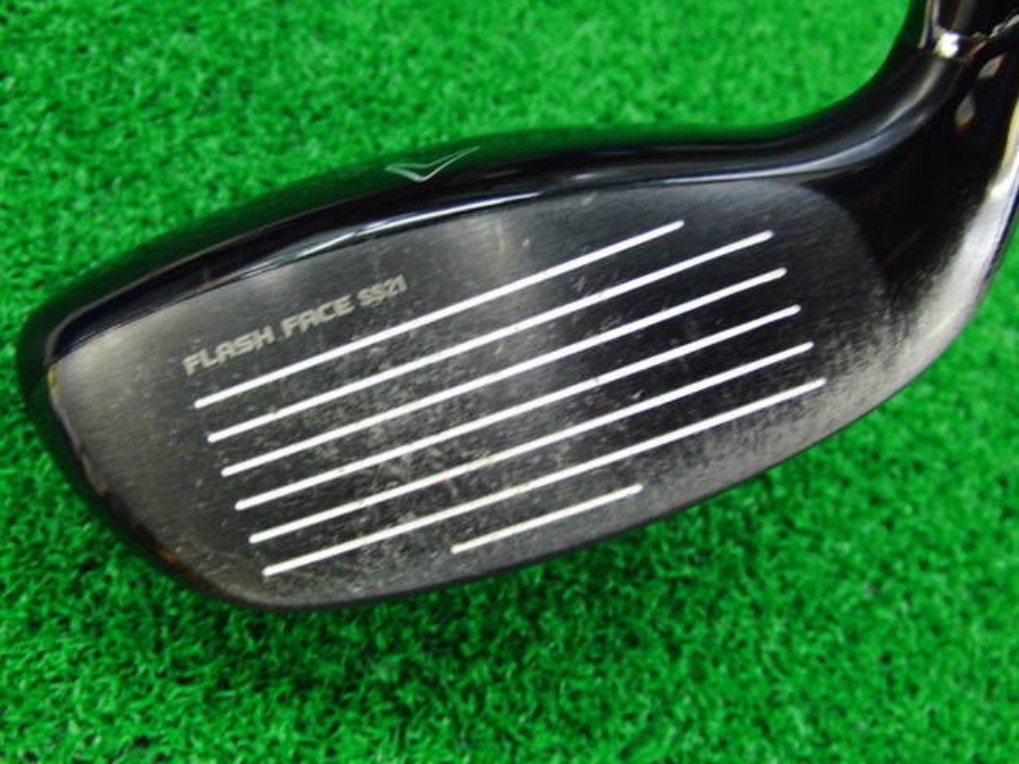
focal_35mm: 37
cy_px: 382
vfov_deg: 38.7
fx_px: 1089
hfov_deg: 50.1
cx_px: 510
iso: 400
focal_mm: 6.42
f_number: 3.6
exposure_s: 1/25
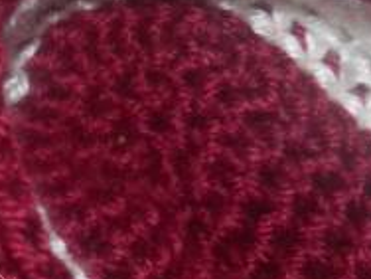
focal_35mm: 173
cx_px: -152
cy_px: 512
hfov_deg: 11.1
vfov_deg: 8.3
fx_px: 1854
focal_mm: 4.5
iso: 200
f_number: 8.7
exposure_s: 1/30
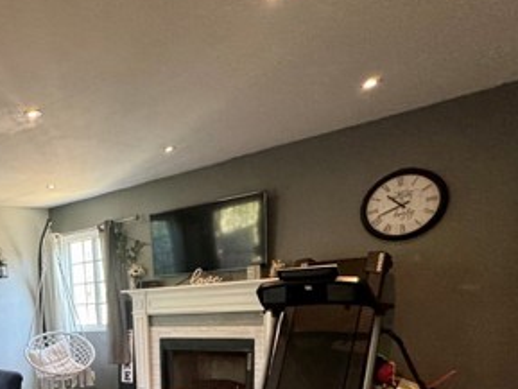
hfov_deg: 49.2
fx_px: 464
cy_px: 375
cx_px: 16
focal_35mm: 31
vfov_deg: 40.7
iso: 500
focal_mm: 2.22
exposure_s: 1/60
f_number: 2.2
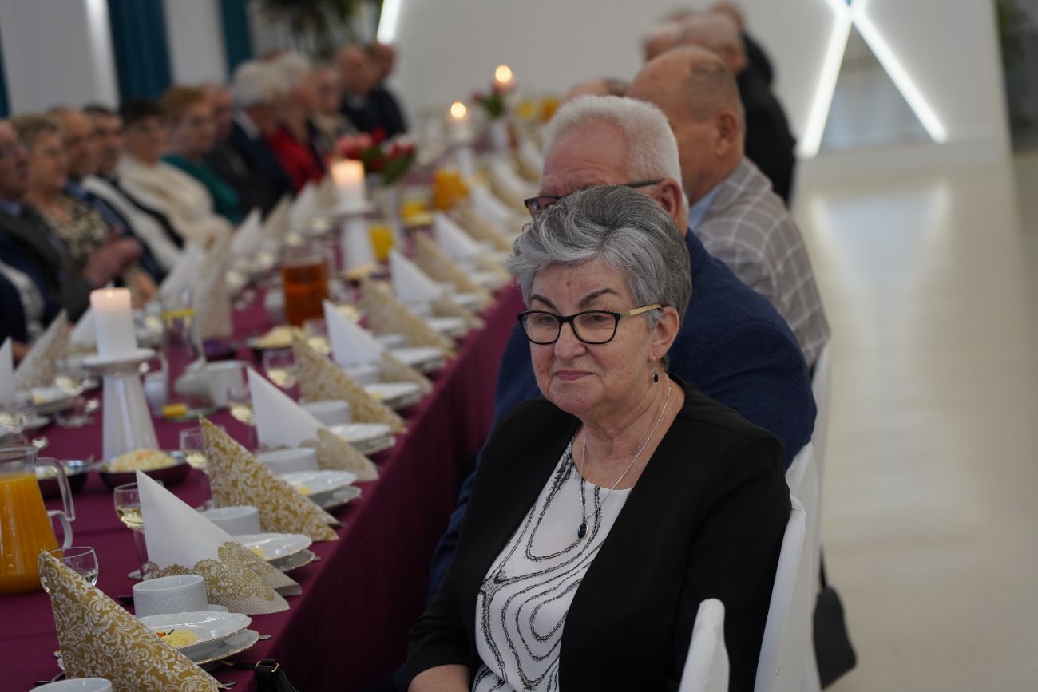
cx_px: 519
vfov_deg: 13.0
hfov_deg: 19.5
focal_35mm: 105
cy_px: 346
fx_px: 3028
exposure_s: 1/125
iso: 1000
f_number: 4
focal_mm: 105
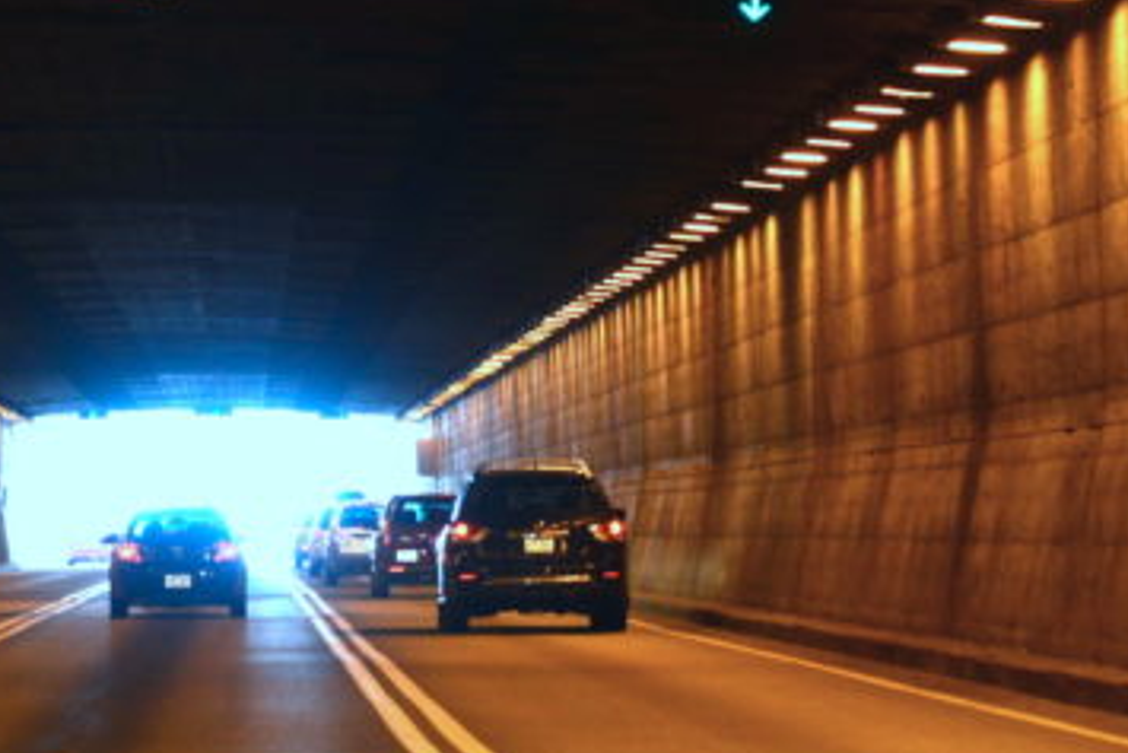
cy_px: 361
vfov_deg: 6.8
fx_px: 6332
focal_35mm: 202
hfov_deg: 10.2
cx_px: 823
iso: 800
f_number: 4.5
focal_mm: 70
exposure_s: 1/60
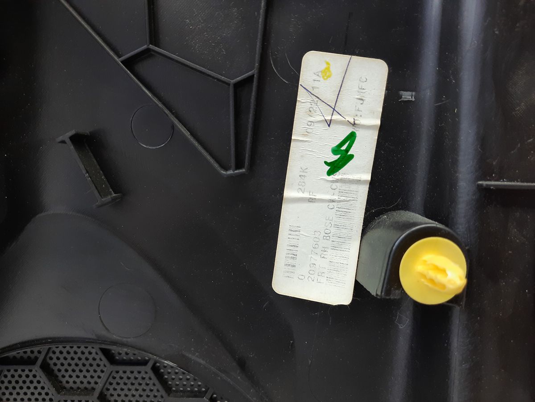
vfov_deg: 54.9
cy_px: 201
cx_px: 268
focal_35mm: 25
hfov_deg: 69.4
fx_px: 386
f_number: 2
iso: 125
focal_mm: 4.6
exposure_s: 1/50
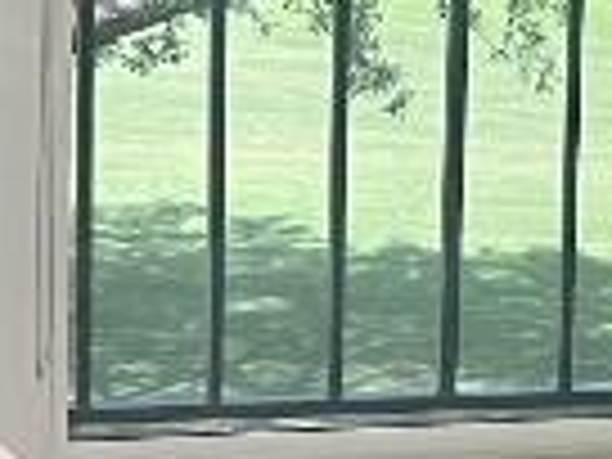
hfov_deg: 8.1
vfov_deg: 7.6
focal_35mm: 196
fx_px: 3465
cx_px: 2048
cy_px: 432
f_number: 1.5
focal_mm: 5.7
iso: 80
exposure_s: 1/60
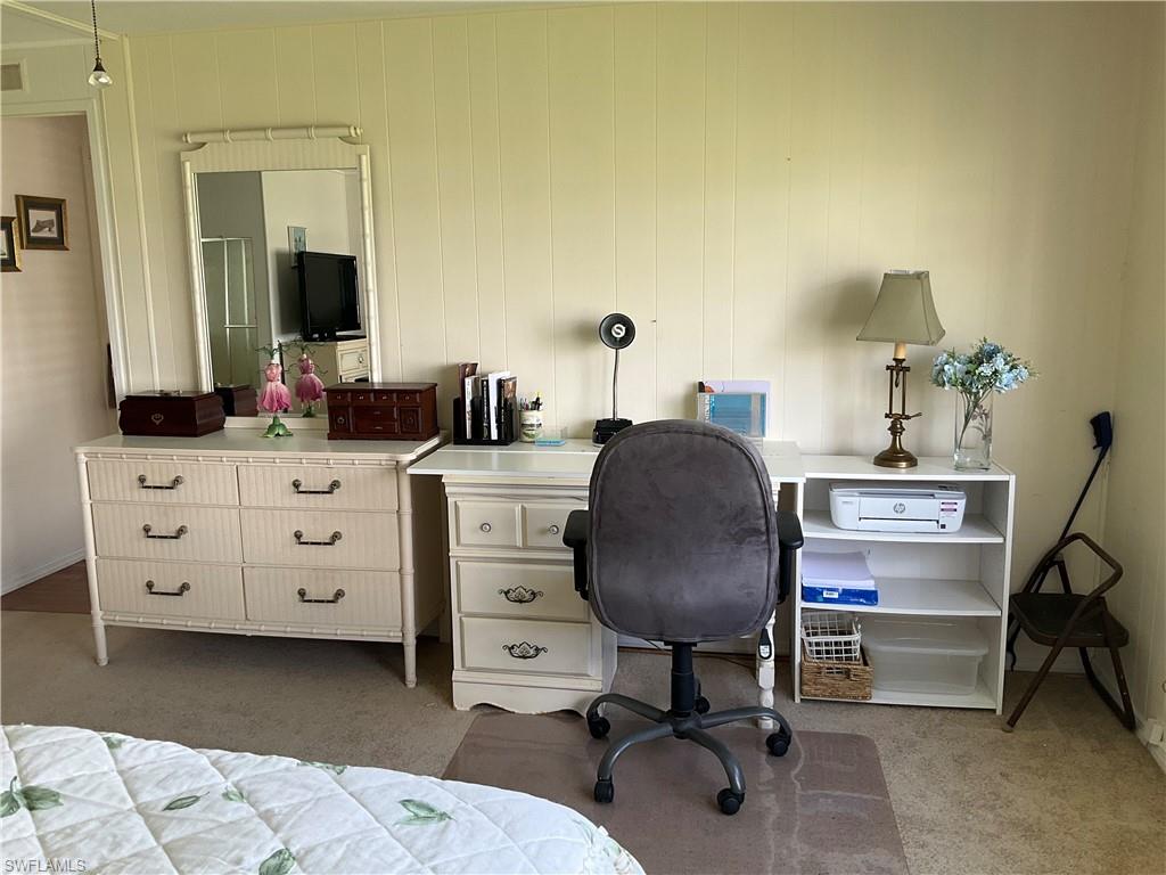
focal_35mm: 29
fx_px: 977
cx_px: 583
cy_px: 438
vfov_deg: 48.2
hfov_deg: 61.7
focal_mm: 3
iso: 50
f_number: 1.8
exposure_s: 1/122
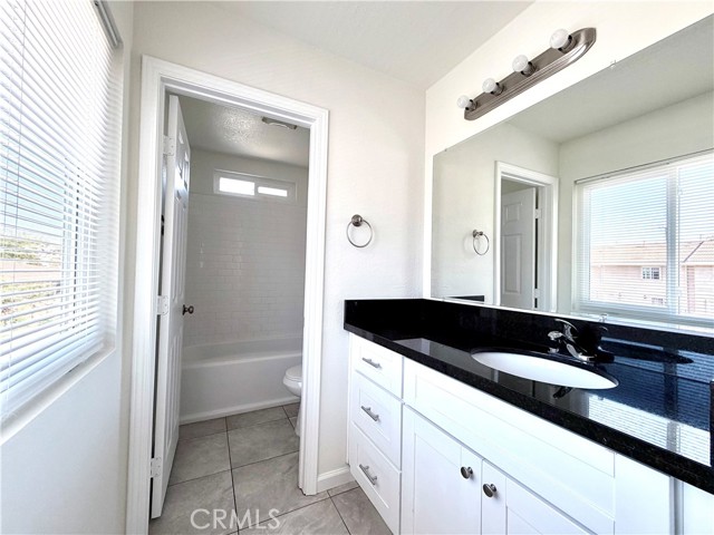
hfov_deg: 102.1
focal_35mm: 14
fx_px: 289
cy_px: 268
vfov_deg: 85.7
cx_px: 357
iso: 125
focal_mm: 2.22
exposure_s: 1/121
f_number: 2.2
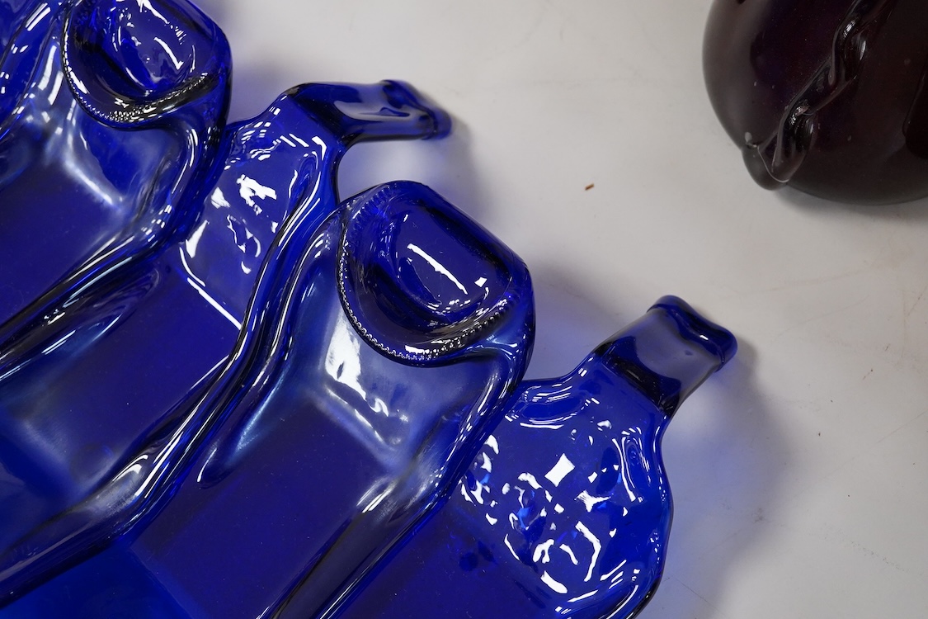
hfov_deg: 43.6
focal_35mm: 45
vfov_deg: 29.9
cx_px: 464
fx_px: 1160
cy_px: 310
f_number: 4
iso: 2500
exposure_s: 1/200
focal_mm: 30
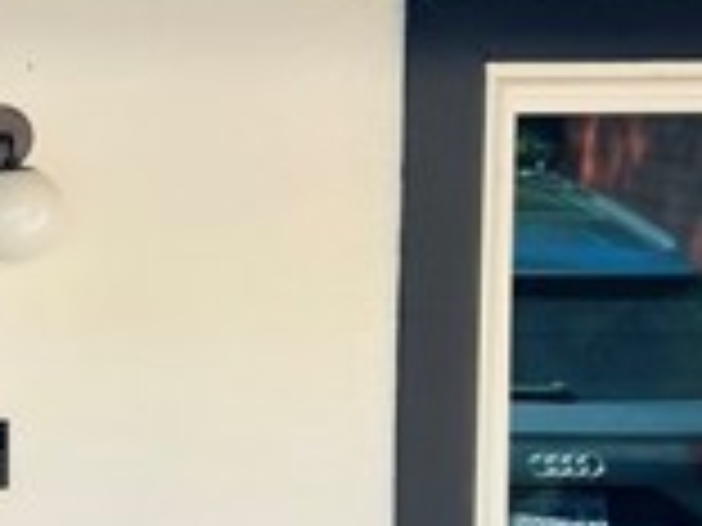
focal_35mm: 107
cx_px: -428
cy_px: 441
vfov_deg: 13.7
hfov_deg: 16.4
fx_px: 2170
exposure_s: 1/407
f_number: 1.5
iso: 50
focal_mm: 5.7
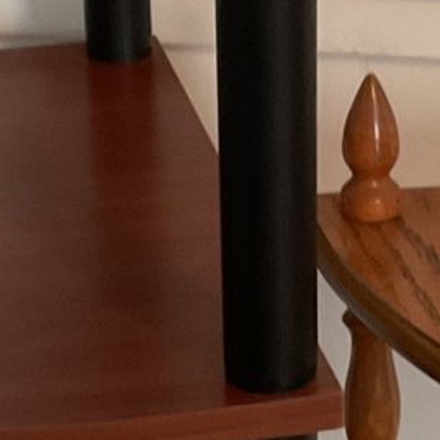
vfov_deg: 12.1
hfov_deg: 12.1
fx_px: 2071
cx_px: 297
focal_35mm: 144
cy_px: 171
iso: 250
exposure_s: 1/40
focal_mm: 3
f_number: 1.8
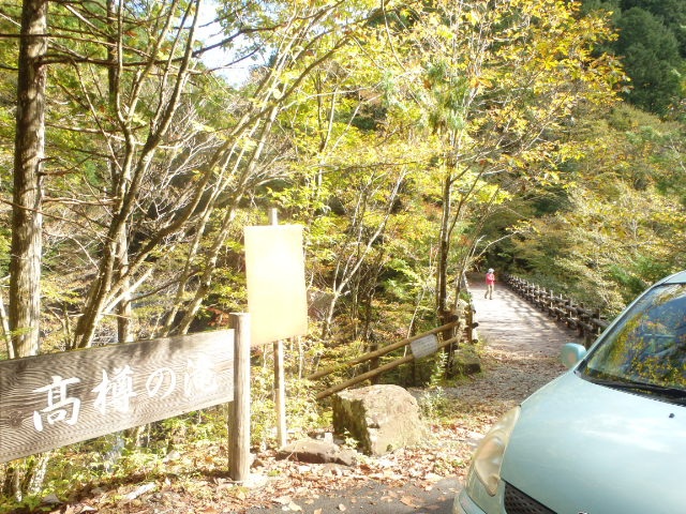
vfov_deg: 49.7
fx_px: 555
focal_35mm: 28
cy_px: 257
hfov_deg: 63.4
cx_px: 343
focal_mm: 5
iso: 125
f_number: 3.9
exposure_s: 1/100
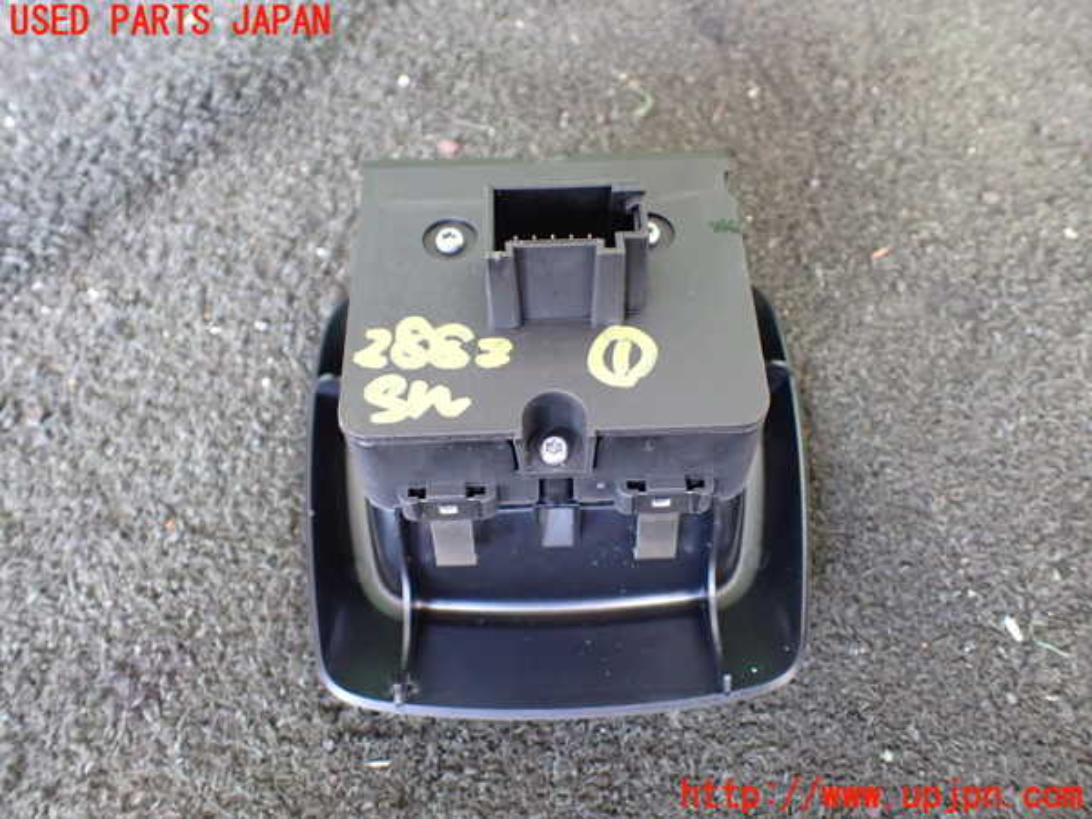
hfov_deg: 60.0
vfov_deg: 46.8
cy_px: 410
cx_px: 546
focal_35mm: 30
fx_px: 946
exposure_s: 1/60
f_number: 2.3
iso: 800
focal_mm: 5.4
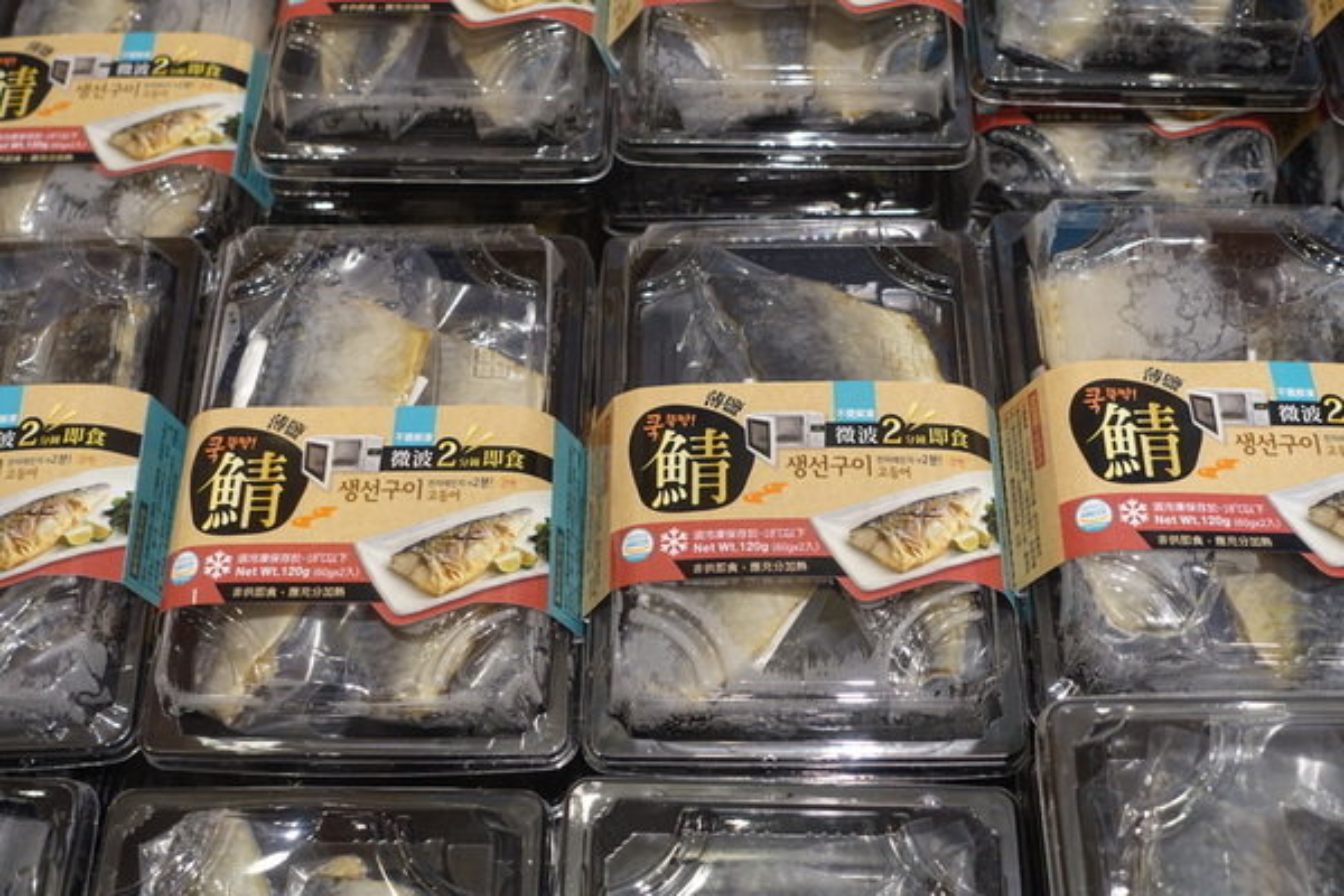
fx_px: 1456
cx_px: 672
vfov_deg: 34.2
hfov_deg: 49.6
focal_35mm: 39
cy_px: 448
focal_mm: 14.3
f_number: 2.8
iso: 250
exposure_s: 1/40
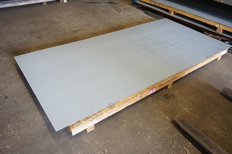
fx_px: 193
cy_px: 77
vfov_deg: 43.6
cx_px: 116
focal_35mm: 30
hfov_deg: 61.9
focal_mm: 20
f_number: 4
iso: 3200
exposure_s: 1/160
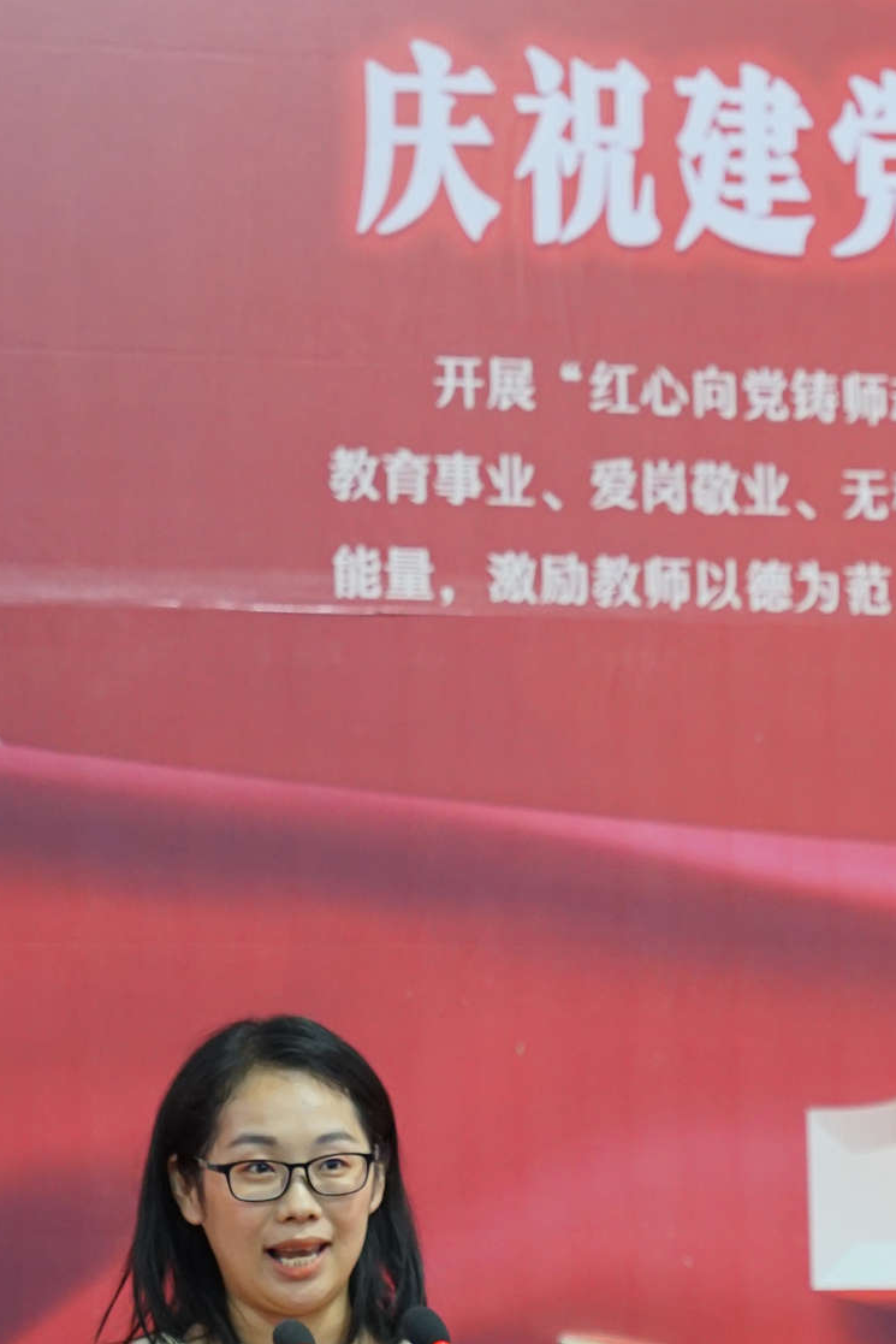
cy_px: 936
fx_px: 7016
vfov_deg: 10.9
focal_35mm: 188
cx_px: 1072
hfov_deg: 7.3
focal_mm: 70
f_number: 2.8
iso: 1000
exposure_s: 1/80
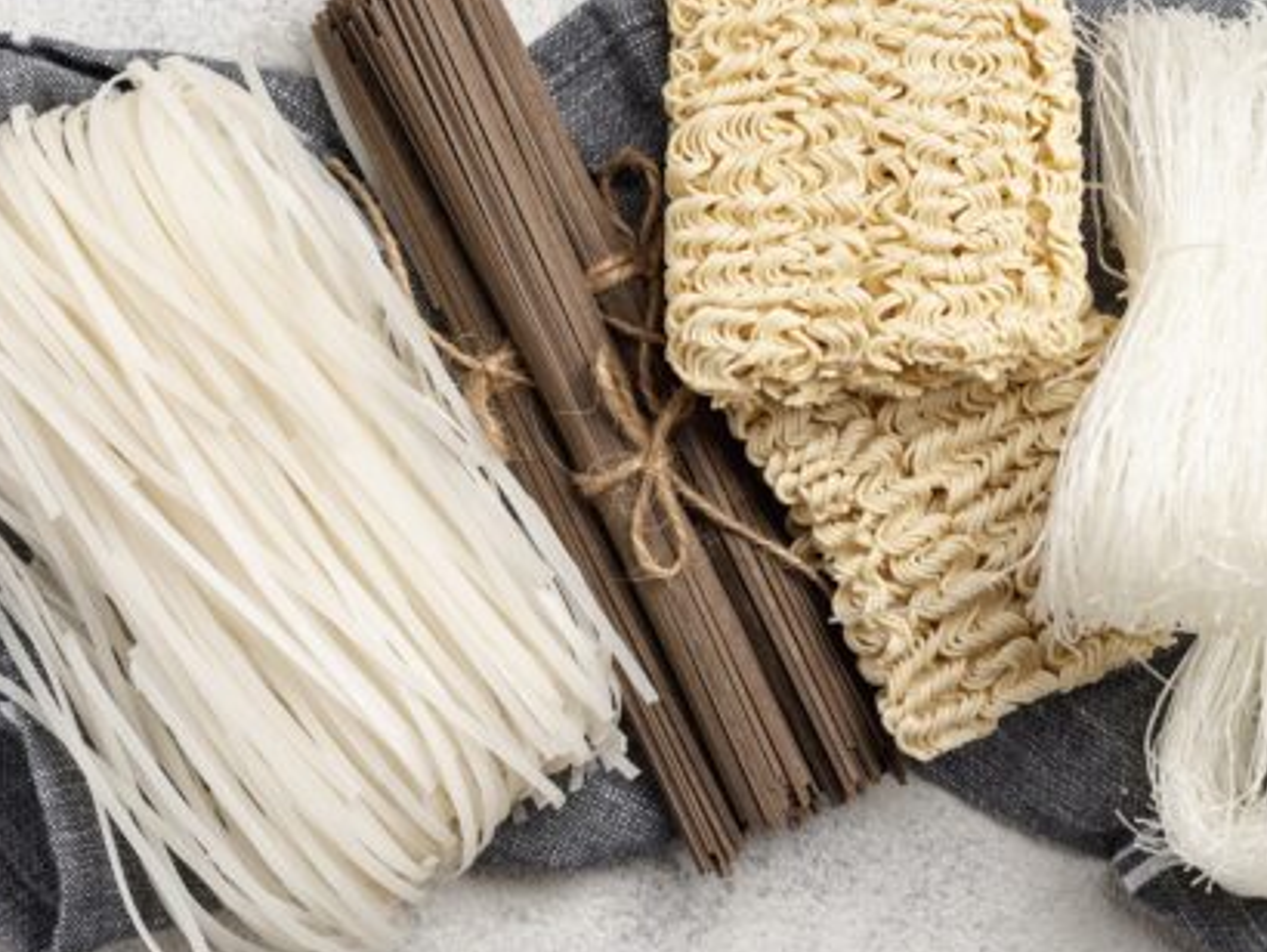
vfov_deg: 16.4
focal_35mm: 90
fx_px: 3296
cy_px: 444
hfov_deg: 21.7
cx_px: 807
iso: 100
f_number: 9
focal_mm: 50
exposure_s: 1/125
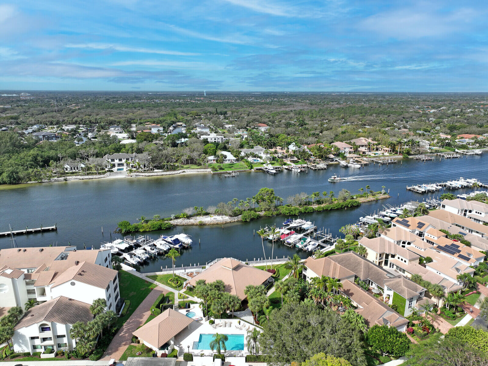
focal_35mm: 24
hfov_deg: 71.6
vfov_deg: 56.8
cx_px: 244
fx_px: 338
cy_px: 183
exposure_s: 1/1250
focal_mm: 12.29
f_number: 2.8
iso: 100
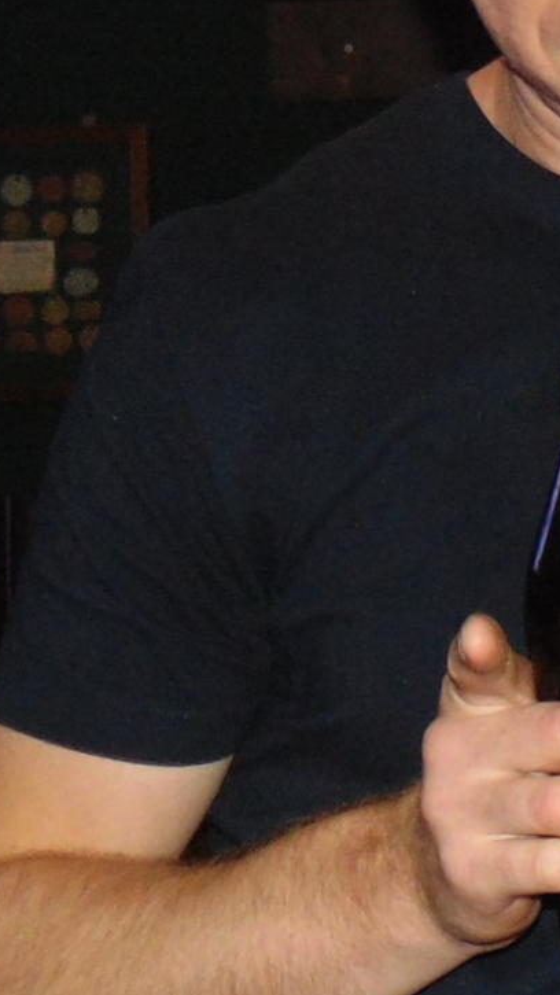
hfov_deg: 8.8
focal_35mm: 137
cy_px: 379
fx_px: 3615
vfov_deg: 15.7
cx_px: 443
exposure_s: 1/30
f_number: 3
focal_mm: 4.5
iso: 200
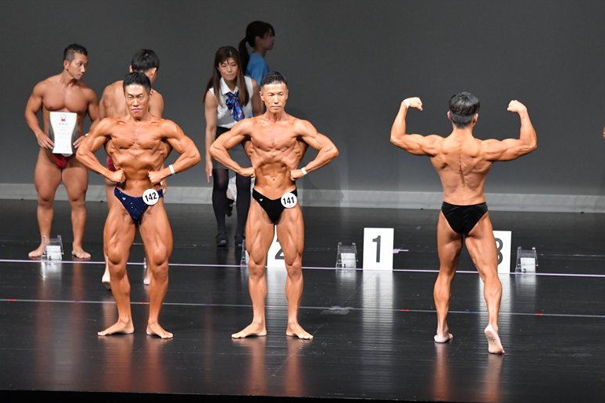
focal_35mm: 257
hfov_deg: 8.0
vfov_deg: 5.3
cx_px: 303
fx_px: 4317
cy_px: 201
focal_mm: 170
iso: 5000
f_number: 5.6
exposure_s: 1/400
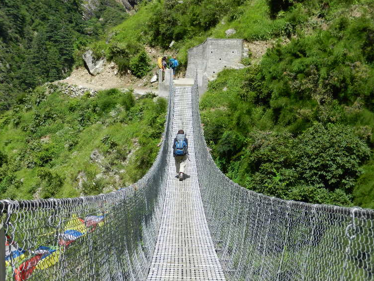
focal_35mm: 72
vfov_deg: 20.4
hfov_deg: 27.0
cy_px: 137
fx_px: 778
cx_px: 191
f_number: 4.6
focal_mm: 12.3
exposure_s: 1/800
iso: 160
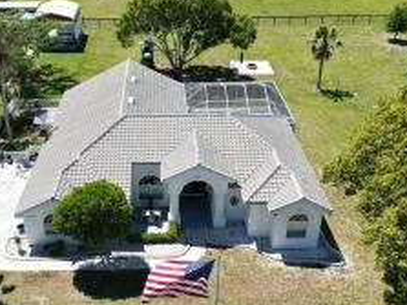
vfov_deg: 33.4
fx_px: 505
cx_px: 155
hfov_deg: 43.6
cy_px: 190
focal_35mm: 43
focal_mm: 6.72
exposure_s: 1/2500
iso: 120
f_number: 1.7
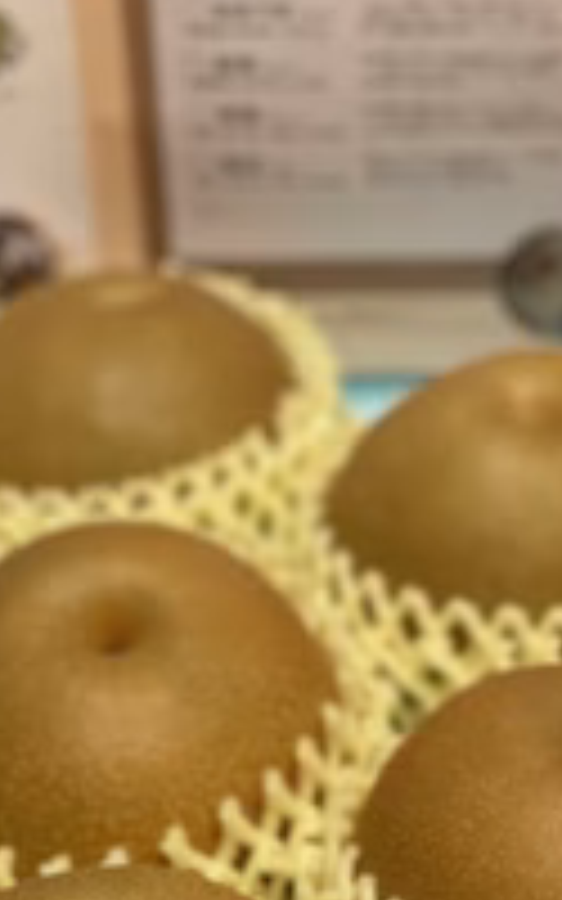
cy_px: 770
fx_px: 2696
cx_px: 184
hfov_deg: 11.9
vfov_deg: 18.7
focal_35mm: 110
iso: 200
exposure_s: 1/100
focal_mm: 6
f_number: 2
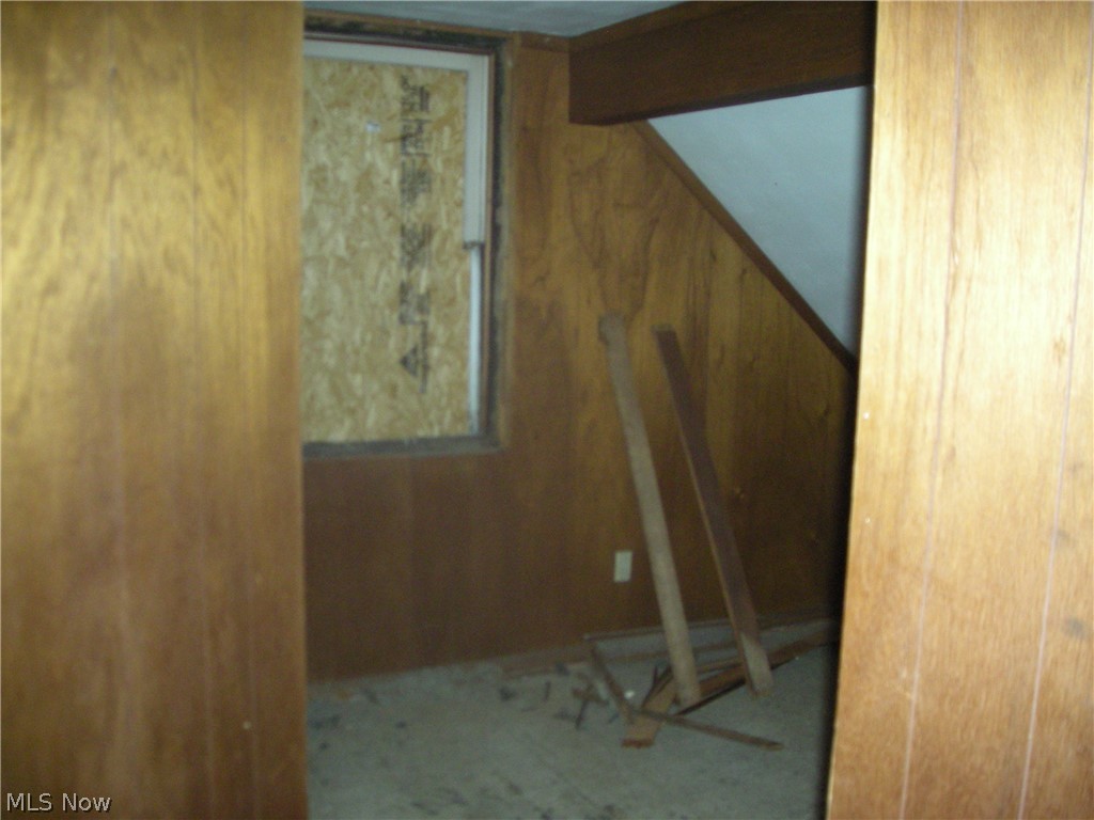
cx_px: 547
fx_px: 1106
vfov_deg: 40.7
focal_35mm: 35
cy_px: 410
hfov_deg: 52.6
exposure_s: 1/60
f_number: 2.8
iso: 307
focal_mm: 5.7
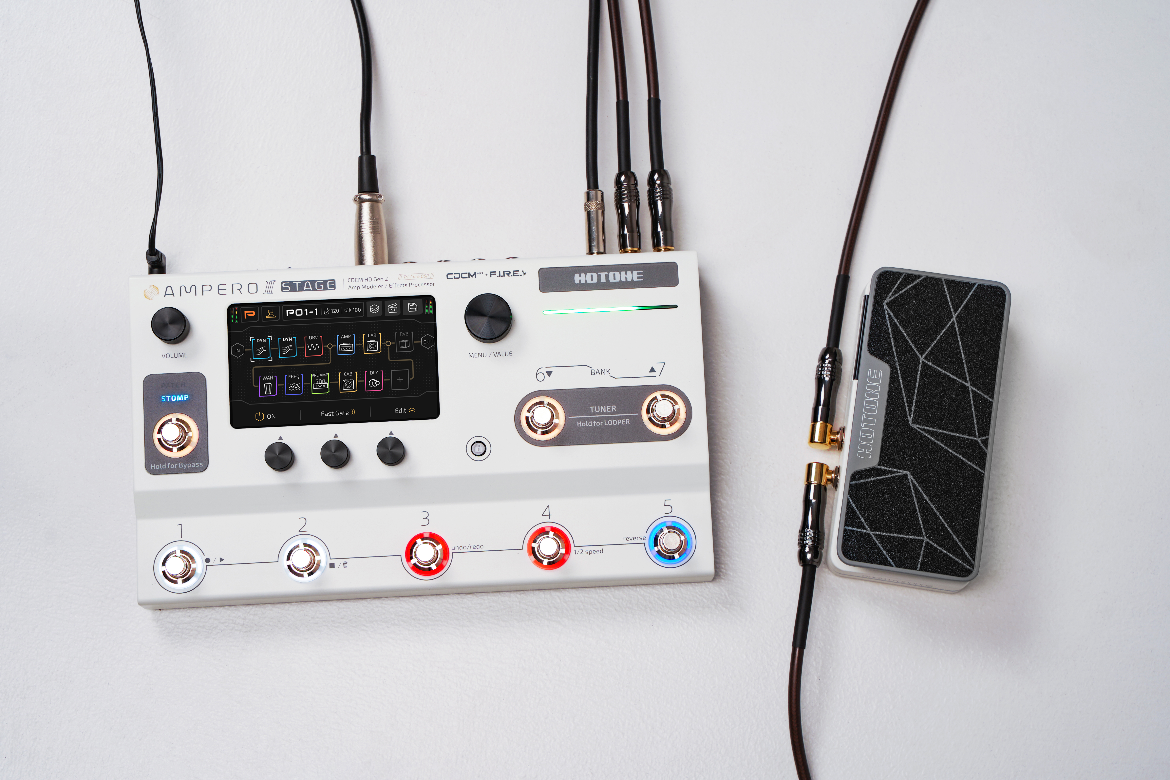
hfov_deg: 29.7
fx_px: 2210
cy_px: 392
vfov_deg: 20.0
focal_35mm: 68
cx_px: 583
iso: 50
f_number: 9
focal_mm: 67
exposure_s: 1/13
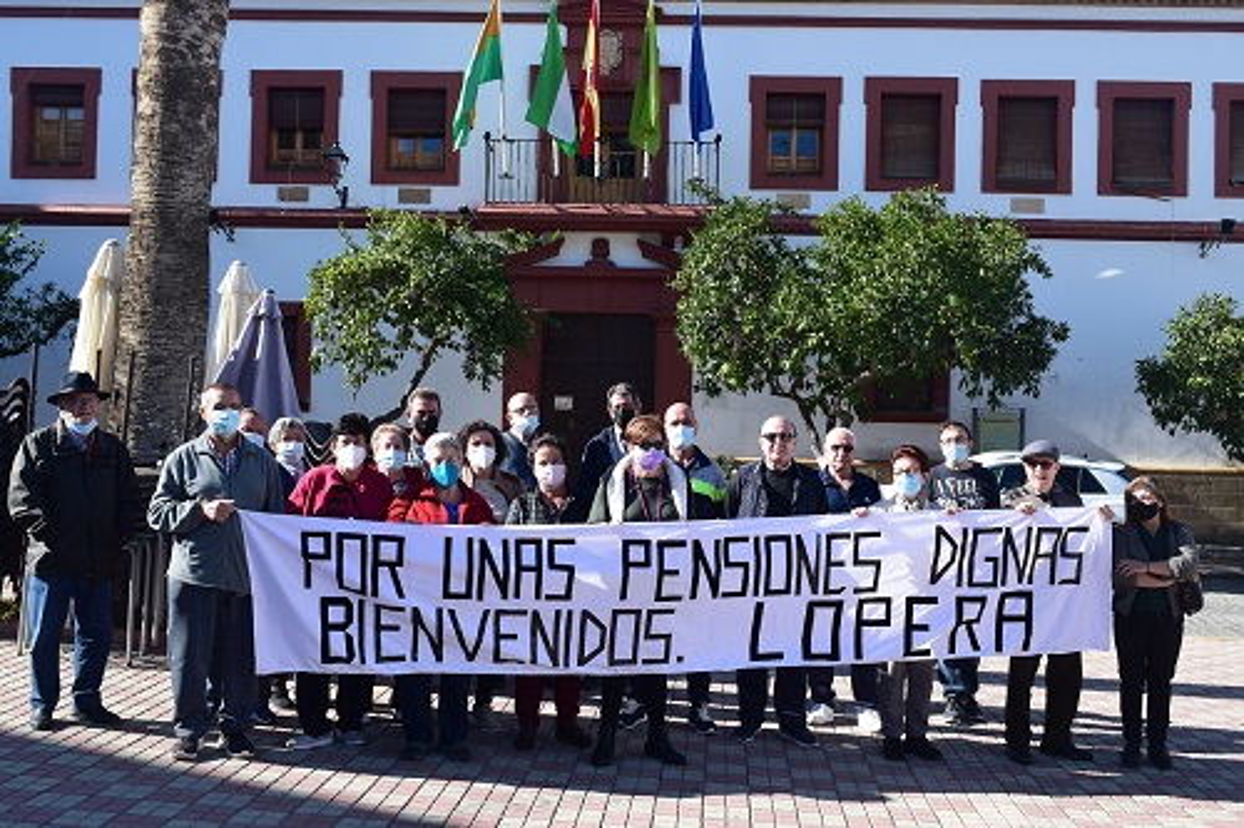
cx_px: 622
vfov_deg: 33.0
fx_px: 1399
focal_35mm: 40
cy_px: 414
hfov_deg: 47.9
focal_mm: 27
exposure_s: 1/320
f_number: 11
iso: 400
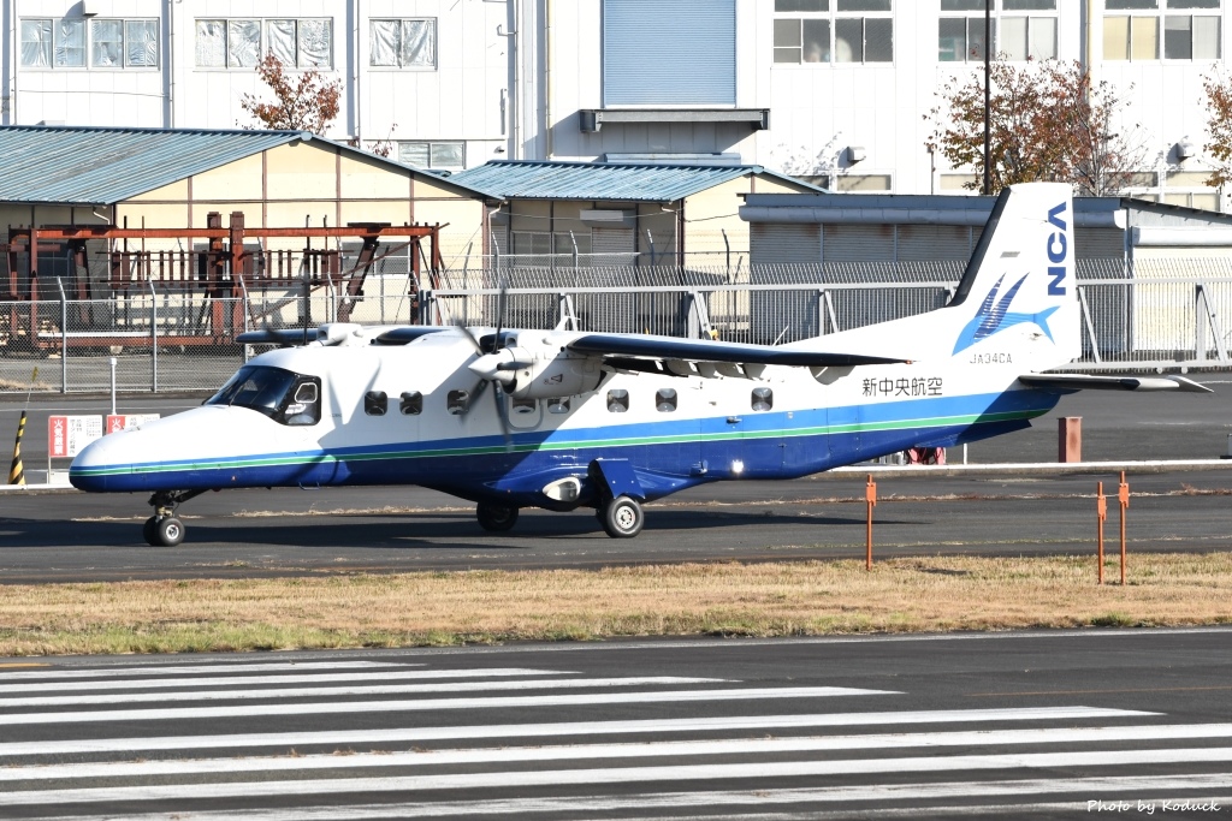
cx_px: 616
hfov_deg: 5.5
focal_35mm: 375
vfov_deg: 3.7
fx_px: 12834
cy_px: 410
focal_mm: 250
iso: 400
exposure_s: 1/800
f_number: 8
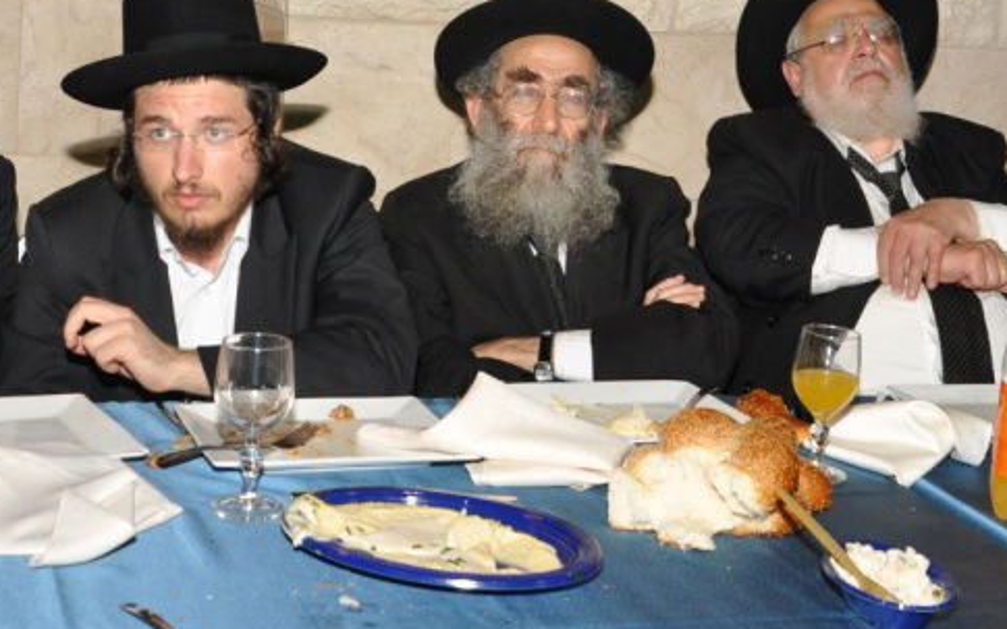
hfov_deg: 35.1
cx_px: 550
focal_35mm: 58
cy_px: 27
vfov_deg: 21.7
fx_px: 1592
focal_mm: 18
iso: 500
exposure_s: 1/60
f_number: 6.3
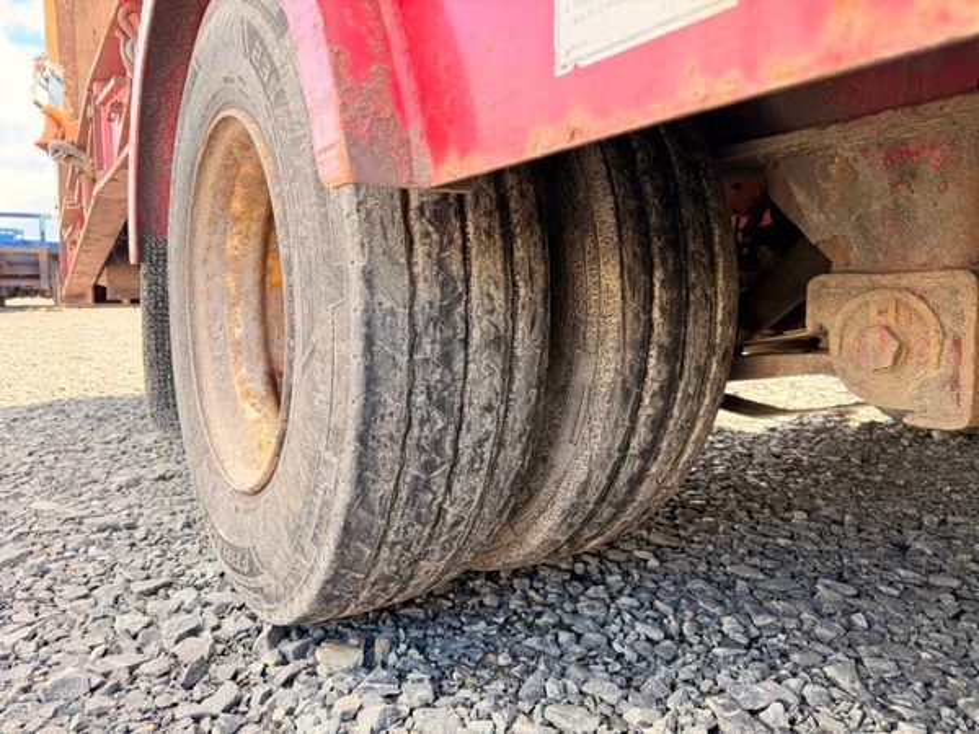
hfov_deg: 71.6
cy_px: 367
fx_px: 679
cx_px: 490
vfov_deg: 56.8
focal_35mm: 24
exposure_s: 1/184
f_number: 1.78
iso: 200
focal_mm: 6.76
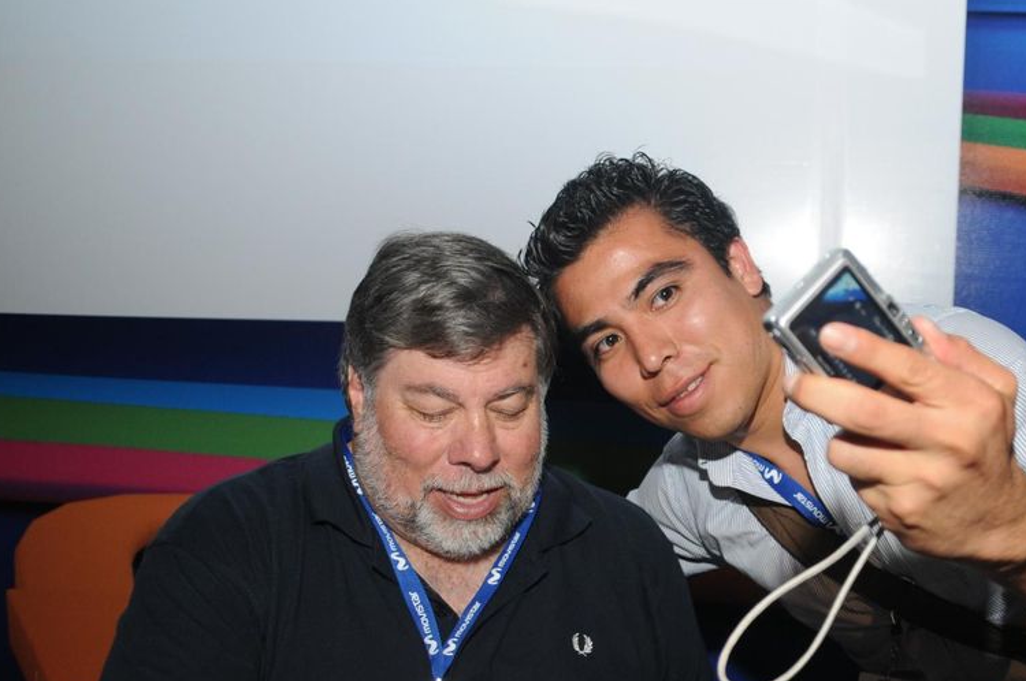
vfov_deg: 15.6
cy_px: 509
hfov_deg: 23.1
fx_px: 2476
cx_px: 792
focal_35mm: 87
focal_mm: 34
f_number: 3.5
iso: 400
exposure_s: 1/125
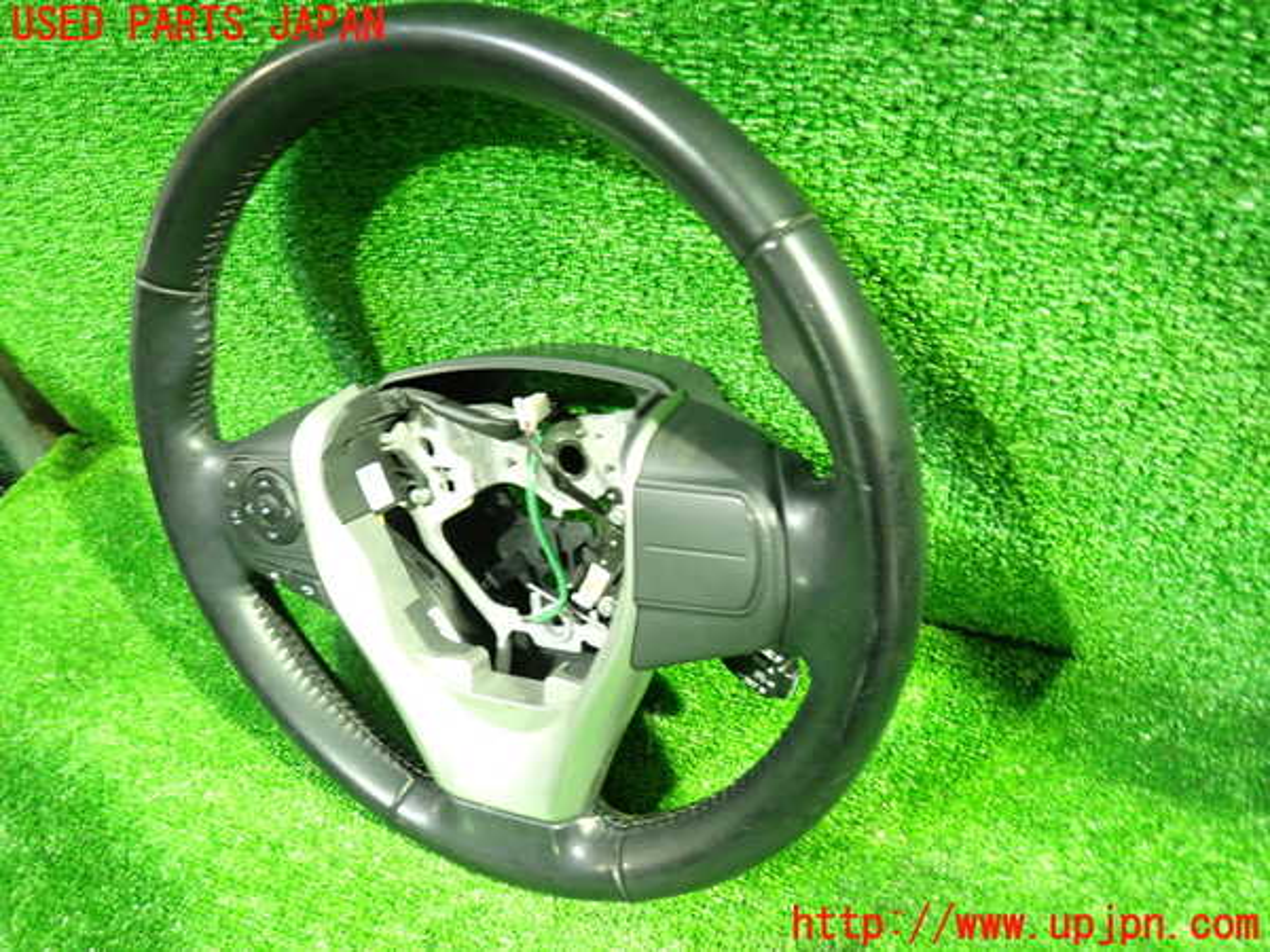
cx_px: 635
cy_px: 476
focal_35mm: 25
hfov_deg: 69.4
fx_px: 917
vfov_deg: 54.9
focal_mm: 4.5
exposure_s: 1/10
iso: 800
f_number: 2
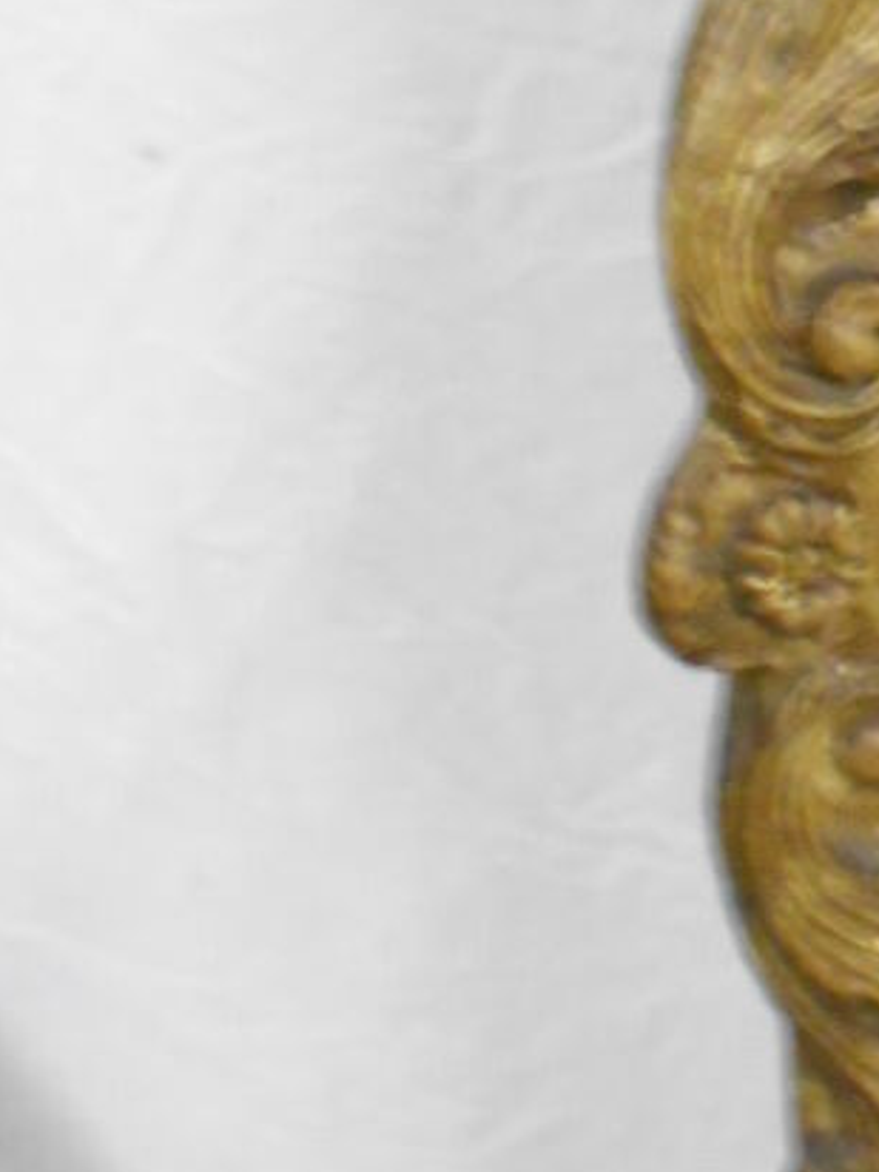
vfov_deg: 19.0
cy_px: 54
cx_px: 1448
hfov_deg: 13.5
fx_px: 3420
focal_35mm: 101
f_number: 3.2
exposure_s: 1/8
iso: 720
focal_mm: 4.6
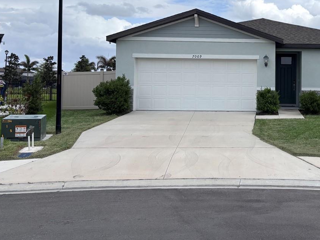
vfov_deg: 29.4
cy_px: 70
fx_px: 453
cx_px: 266
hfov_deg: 37.2
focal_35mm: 49
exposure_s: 1/4425
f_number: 1.6
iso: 50
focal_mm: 5.96
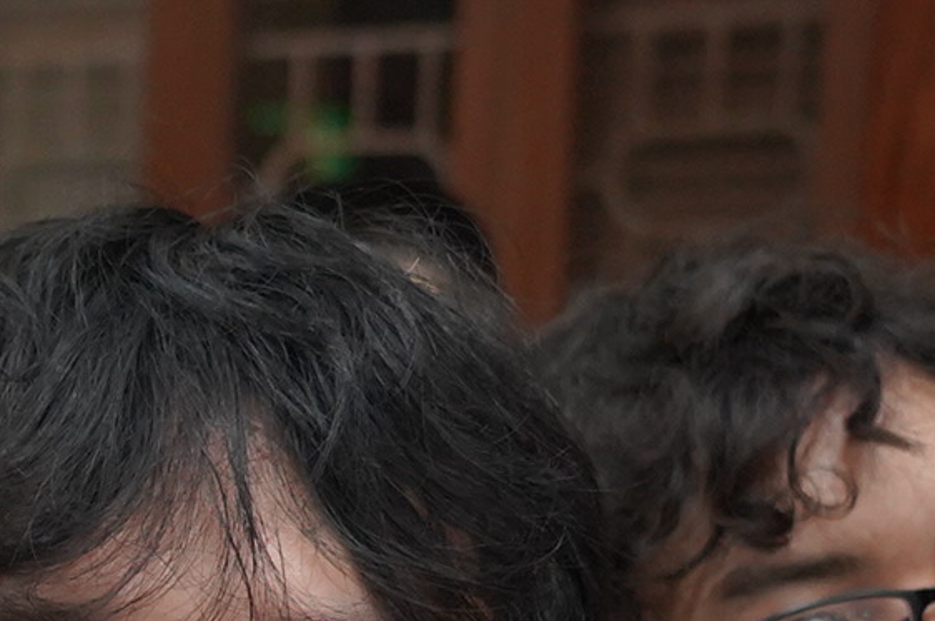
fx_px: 4305
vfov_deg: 7.9
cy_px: 1200
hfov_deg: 11.5
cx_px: -770
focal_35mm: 166
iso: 2000
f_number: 4
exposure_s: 1/160
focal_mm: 31
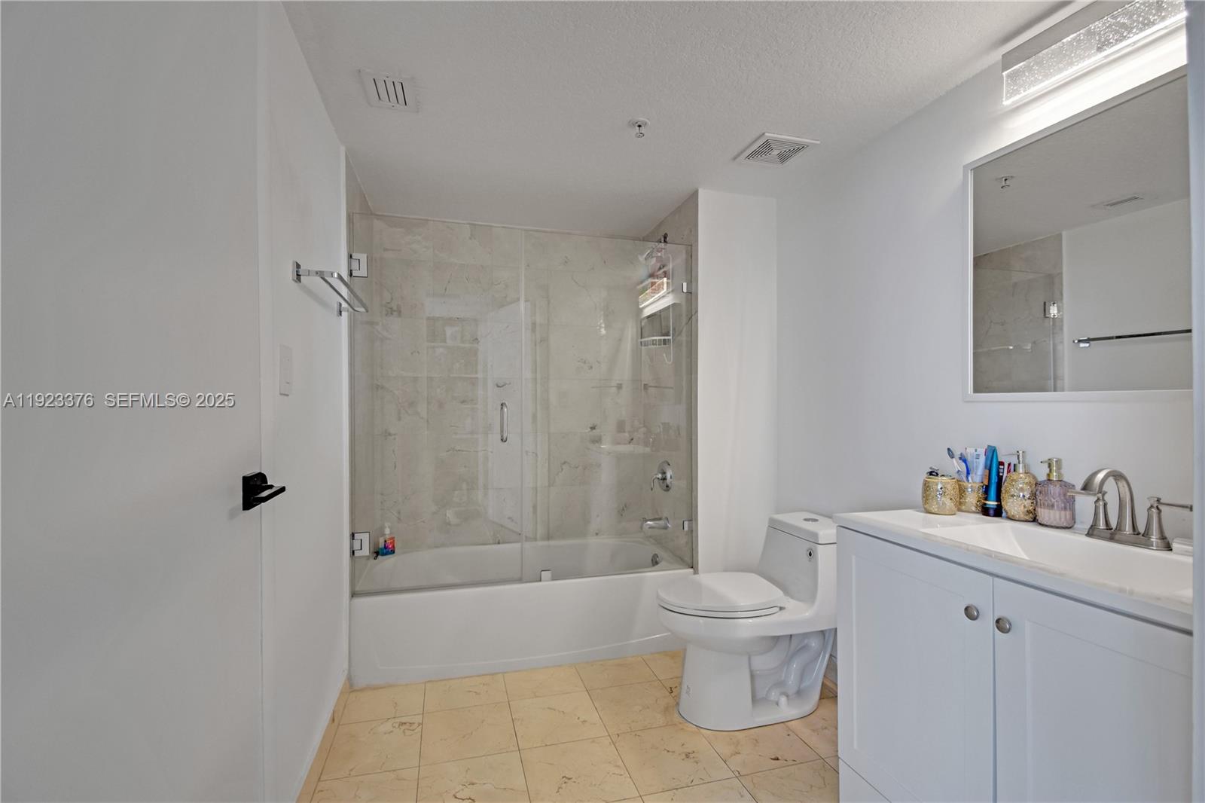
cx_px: 602
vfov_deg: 77.3
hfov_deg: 100.4
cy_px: 402
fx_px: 502
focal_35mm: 15
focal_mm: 10
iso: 250
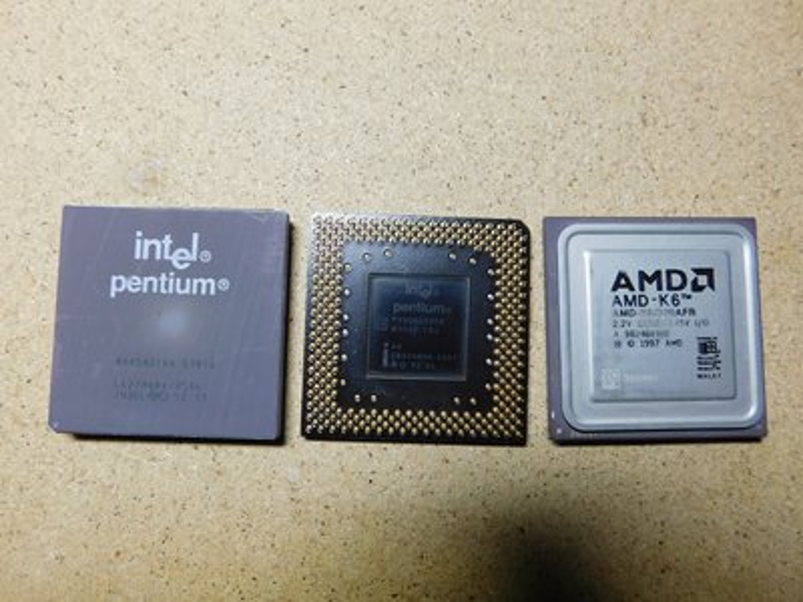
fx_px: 534
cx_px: 402
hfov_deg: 73.9
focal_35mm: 23
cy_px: 301
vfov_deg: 58.9
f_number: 3
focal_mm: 4
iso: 125
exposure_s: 1/40
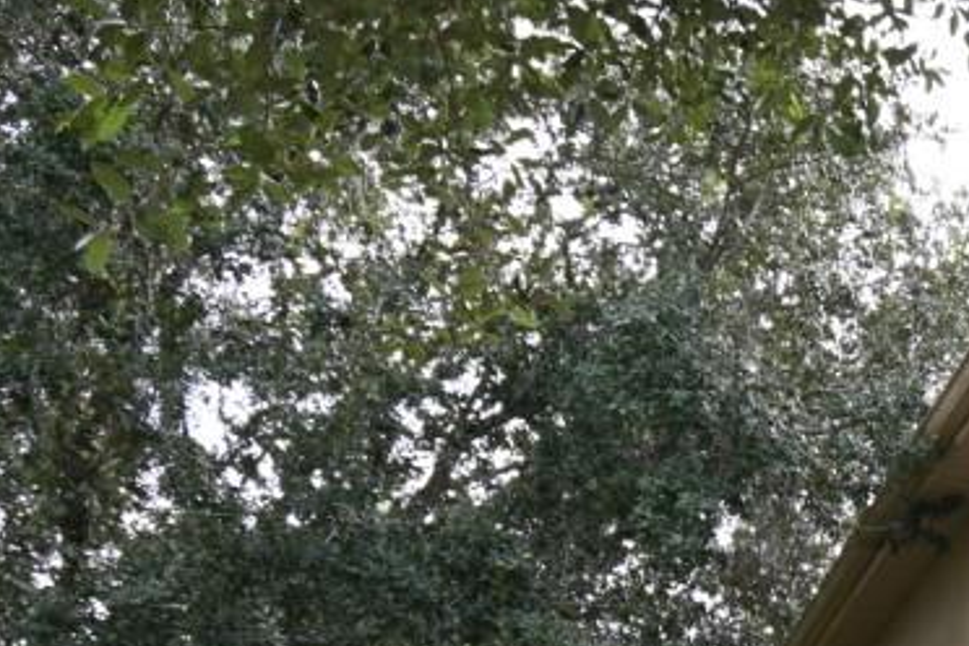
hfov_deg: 21.8
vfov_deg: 16.9
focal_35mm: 73
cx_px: 1555
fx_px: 1954
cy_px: 977
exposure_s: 1/125
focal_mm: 15
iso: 140
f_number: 5.6
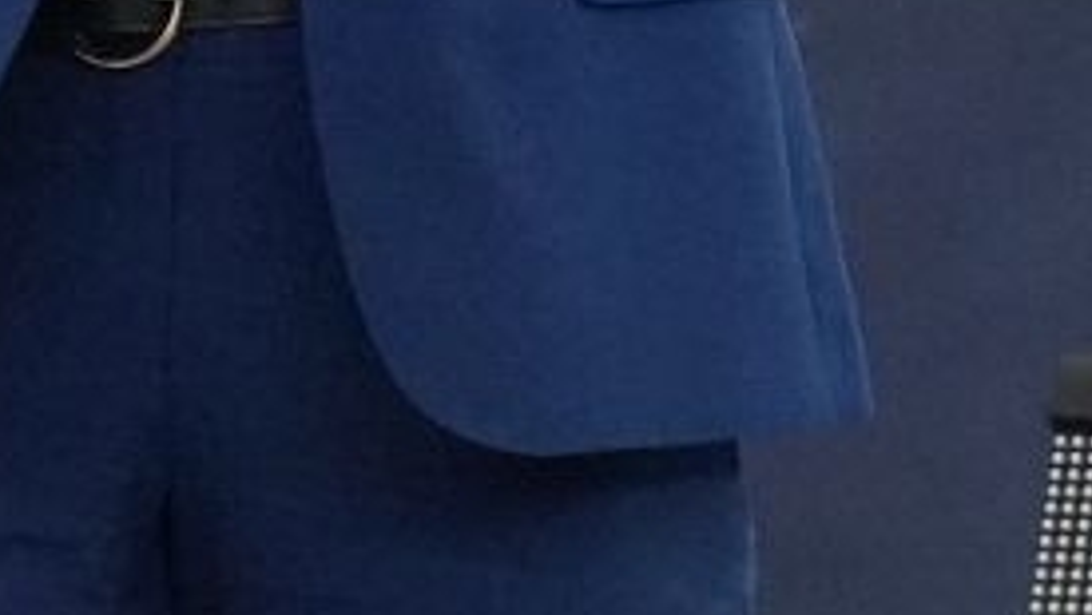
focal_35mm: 2056
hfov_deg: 1.0
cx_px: -1052
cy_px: -722
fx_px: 59561
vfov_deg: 0.6
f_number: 2.8
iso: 4000
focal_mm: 200
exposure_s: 1/1000
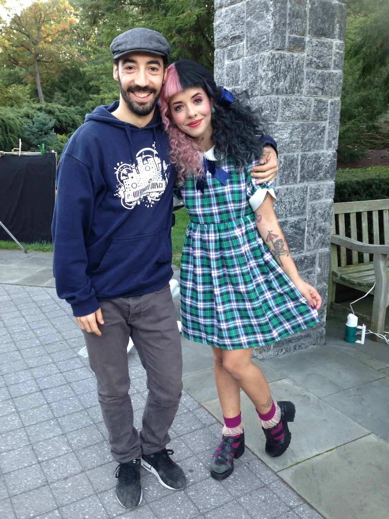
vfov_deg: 55.3
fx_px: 494
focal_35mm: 33
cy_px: 260
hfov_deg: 43.0
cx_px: 194
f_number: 2.4
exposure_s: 1/24
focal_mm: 4.12
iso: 50
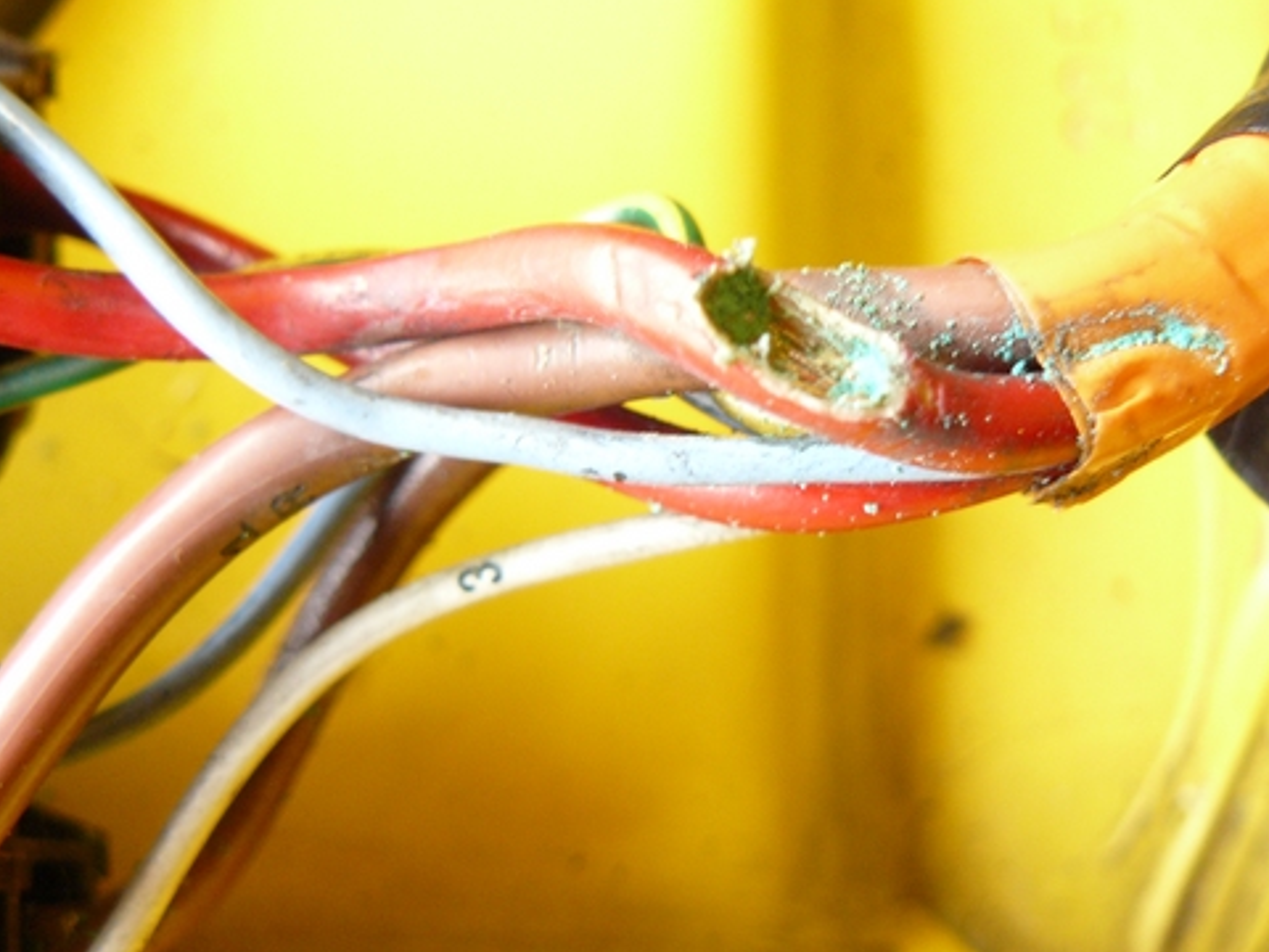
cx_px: 669
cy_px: 436
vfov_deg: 32.2
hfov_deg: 42.1
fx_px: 1650
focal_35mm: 45
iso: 200
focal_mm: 6
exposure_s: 1/13
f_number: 2.8
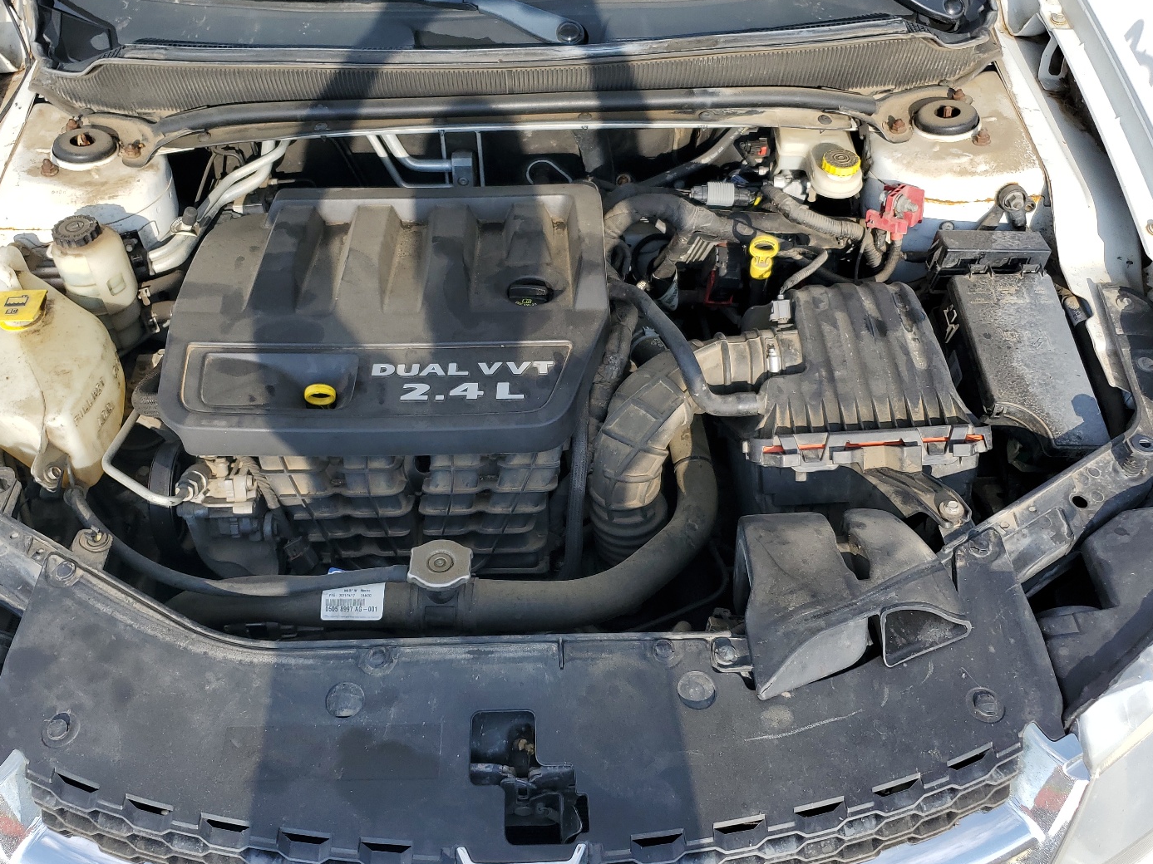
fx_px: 999
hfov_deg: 59.9
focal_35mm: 30
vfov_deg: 46.8
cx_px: 529
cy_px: 410
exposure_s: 1/1429
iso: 50
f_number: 1.5
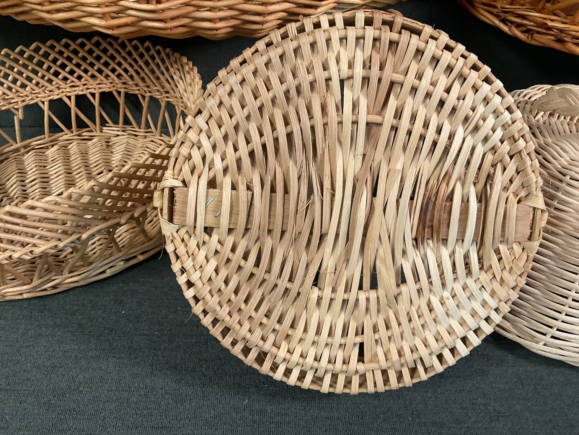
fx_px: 485
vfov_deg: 48.2
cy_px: 218
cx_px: 290
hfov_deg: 61.7
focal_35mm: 29
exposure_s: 1/60
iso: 200
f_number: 1.8
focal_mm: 3
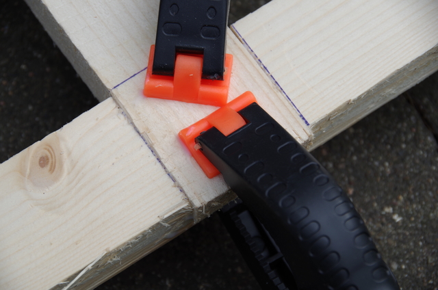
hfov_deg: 15.6
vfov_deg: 10.3
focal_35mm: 132
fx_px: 1603
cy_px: 145
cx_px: 219
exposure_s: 1/200
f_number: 7.1
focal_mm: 88
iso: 100
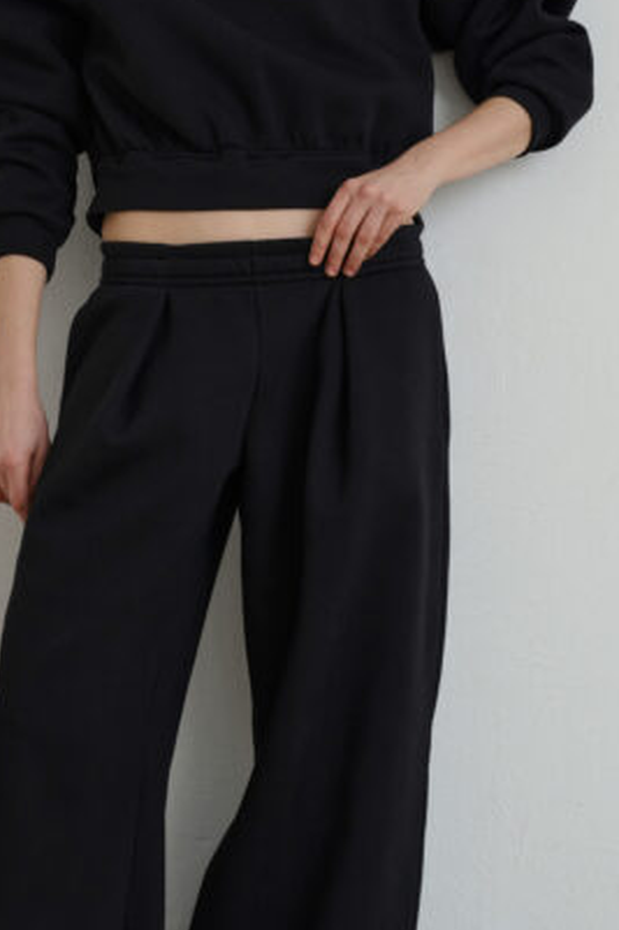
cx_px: 205
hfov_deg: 11.0
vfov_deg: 16.5
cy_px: 344
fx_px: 3201
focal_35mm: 124
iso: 500
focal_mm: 70
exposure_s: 1/125
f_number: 6.3
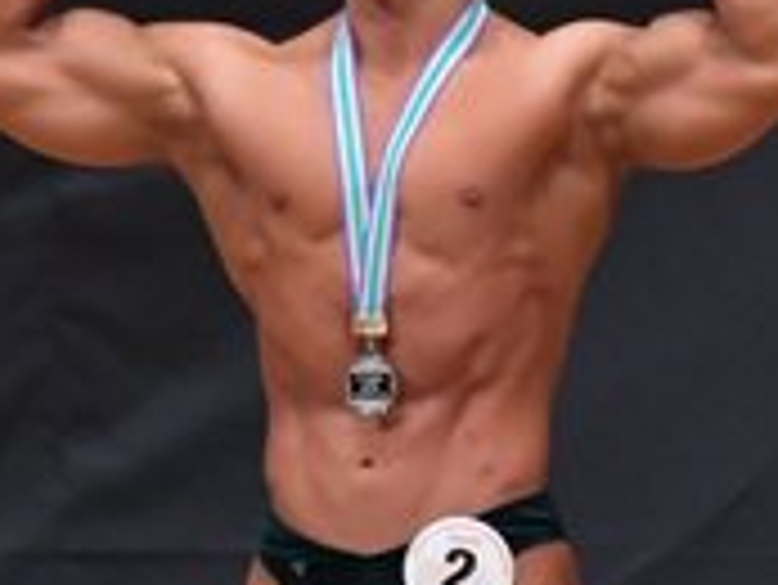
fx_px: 26089
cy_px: 374
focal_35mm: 1160
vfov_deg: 1.3
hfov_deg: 1.7
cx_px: 1356
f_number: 5.6
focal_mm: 180
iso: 6400
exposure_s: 1/400
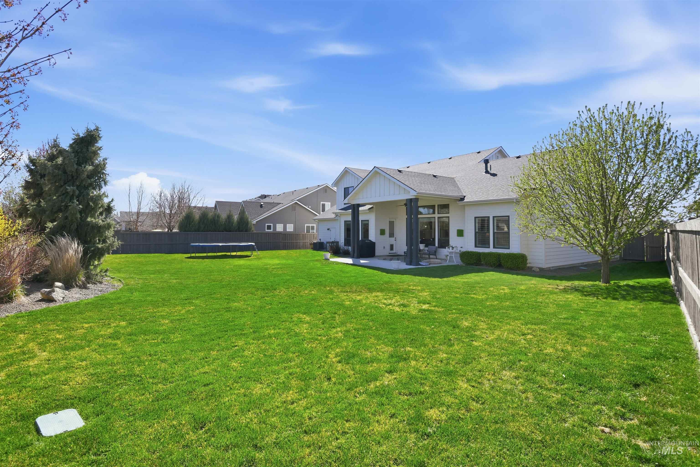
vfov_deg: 73.7
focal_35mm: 16
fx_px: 311
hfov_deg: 96.7
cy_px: 234
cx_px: 350
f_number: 11
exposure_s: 1/250
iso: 320
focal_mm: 16
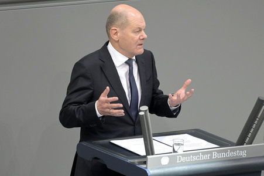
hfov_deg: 5.2
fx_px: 2931
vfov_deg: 3.4
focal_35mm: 400
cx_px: 132
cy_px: 88
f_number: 5.6
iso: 8000
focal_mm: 400
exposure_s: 1/400
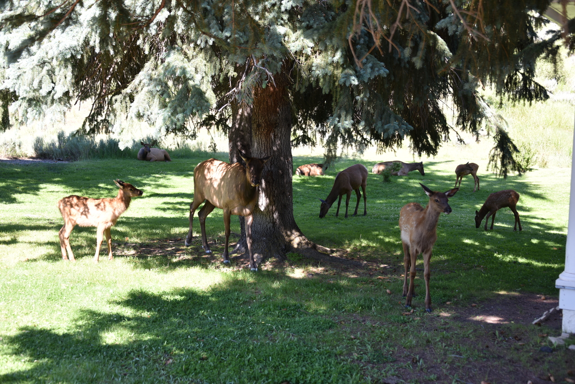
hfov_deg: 41.1
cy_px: 192
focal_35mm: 48
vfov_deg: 28.1
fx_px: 767
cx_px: 288
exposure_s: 1/100
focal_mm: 48
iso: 100
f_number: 4.5
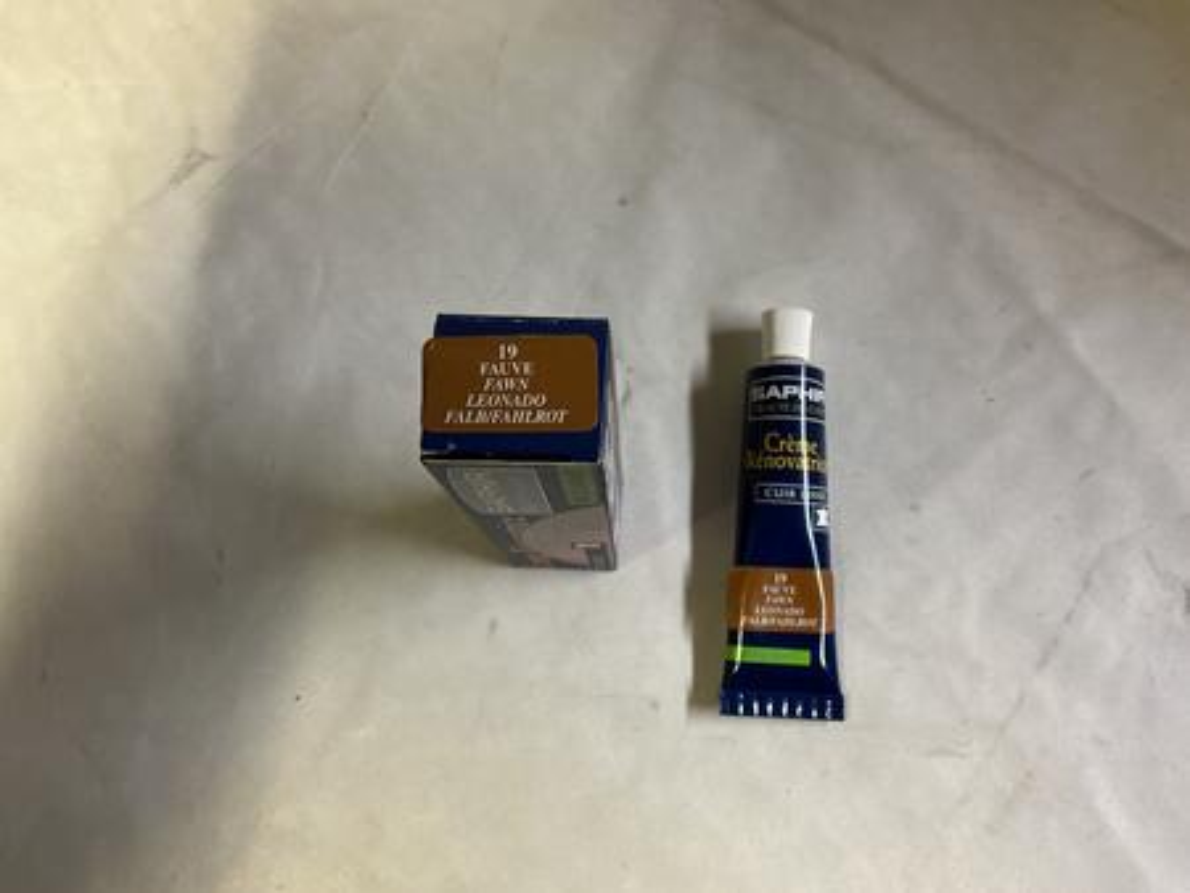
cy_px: 446
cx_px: 595
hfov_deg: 61.6
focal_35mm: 29
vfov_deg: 48.3
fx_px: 997
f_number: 1.8
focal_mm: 3
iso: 125
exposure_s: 1/50
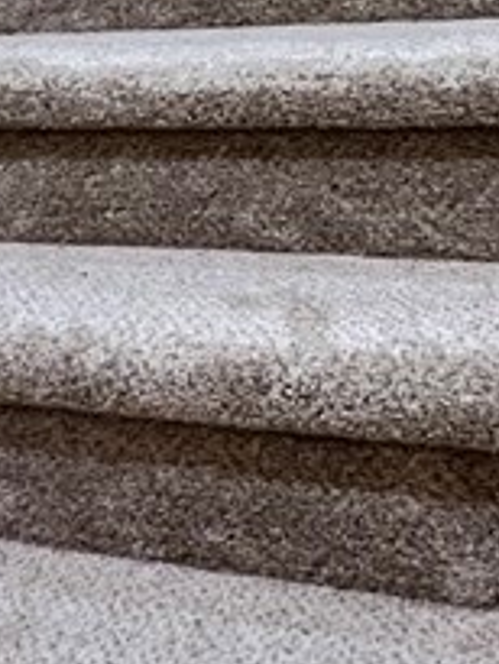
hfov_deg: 21.8
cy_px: -152
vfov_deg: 26.2
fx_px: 1248
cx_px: 0
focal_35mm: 65
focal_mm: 1.57
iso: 500
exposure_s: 1/60
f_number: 1.8
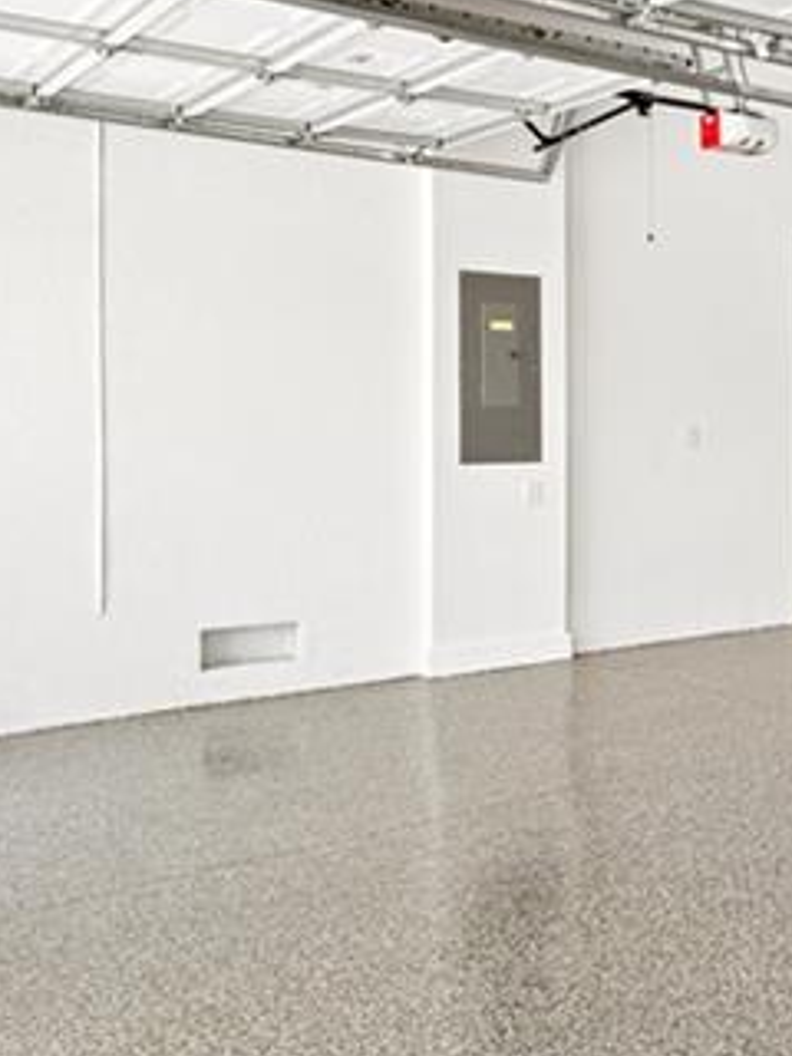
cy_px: 450
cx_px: 1304
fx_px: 1312
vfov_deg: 43.7
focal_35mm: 43
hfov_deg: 23.5
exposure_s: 1/20
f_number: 8
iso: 100
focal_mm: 14
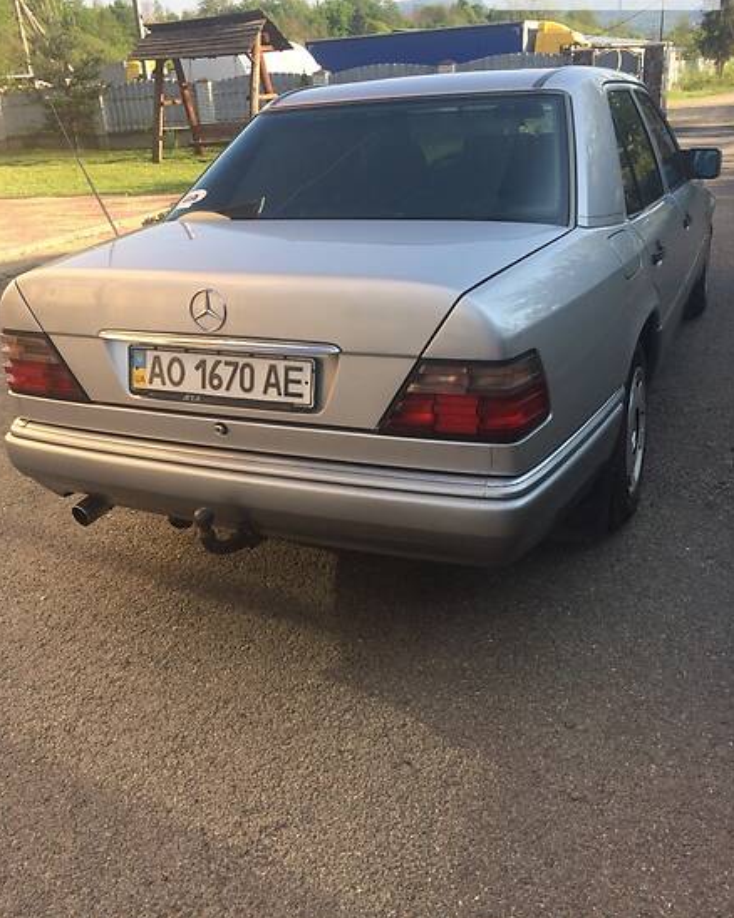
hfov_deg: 47.1
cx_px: 369
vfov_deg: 57.1
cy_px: 420
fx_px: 842
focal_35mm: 31
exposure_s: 1/604
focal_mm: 4.2
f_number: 2.2
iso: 32
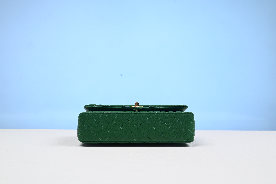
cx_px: 138
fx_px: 307
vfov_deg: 33.4
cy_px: 92
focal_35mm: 40
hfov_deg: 48.4
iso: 100
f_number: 16
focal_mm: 40
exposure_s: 1/2.5
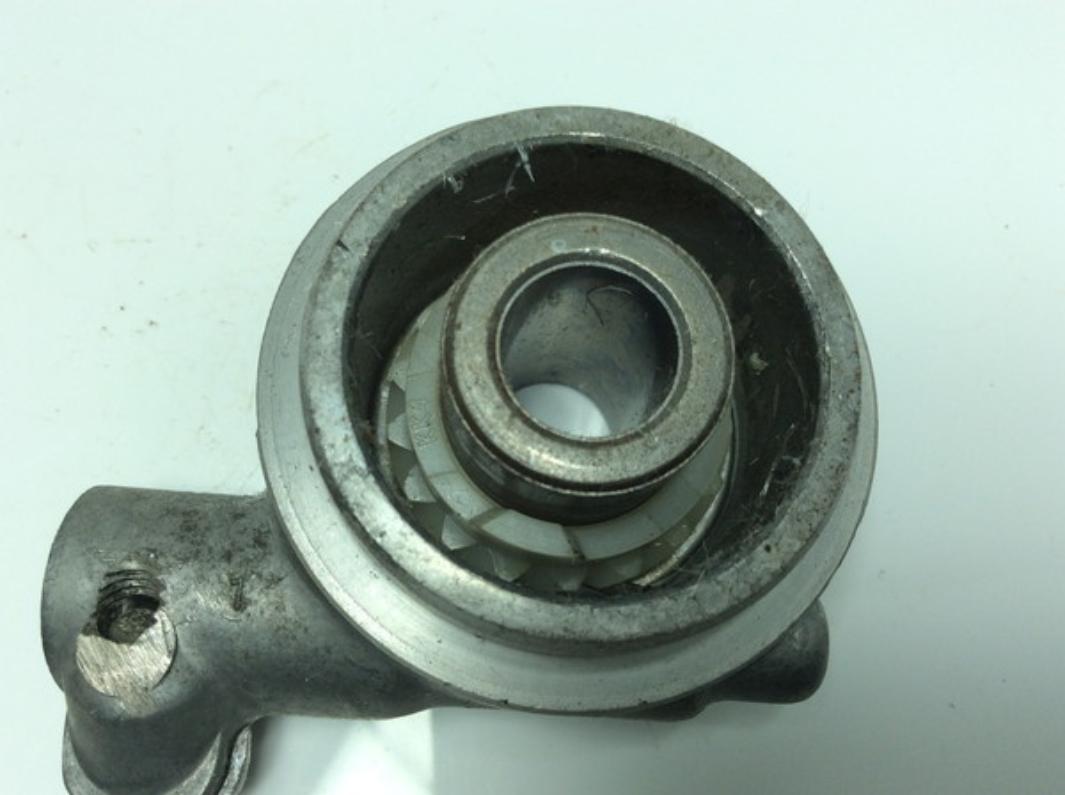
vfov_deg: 44.0
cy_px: 398
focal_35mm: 32
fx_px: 983
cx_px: 532
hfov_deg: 56.9
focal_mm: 3.3
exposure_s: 1/306
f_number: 2.4
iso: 32
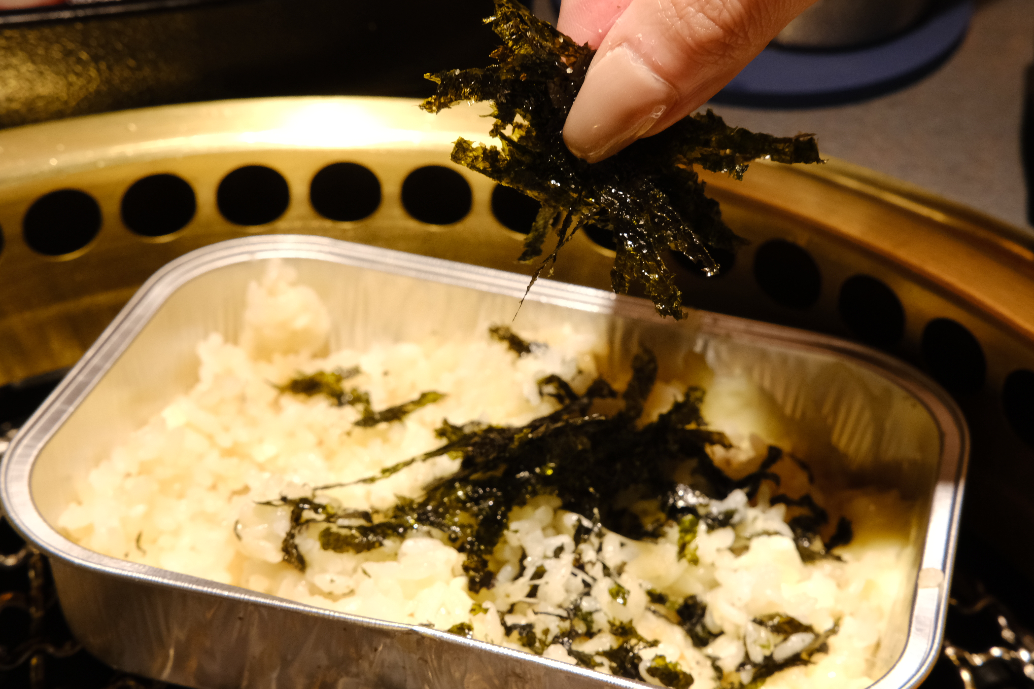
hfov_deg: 35.1
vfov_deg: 23.8
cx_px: 525
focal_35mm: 57
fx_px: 1637
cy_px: 324
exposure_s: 1/42
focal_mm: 35
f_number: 10
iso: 2500
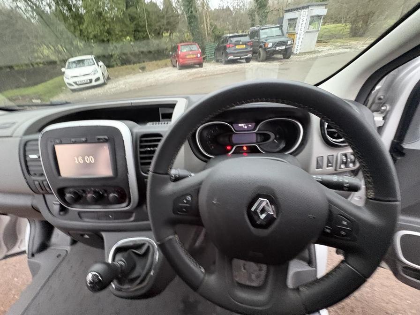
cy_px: 158
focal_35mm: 14
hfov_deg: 102.1
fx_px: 170
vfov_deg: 85.7
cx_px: 210
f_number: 2.2
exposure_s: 1/41
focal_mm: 2.22
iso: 800
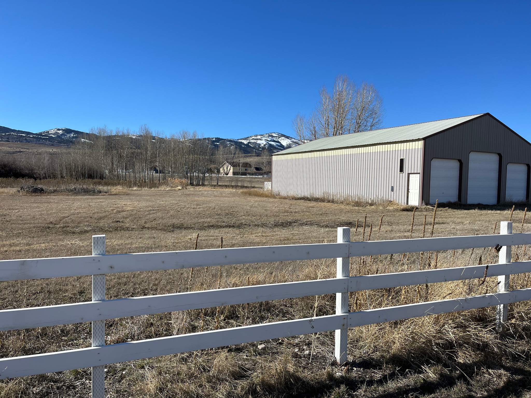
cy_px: 199
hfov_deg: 67.3
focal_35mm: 26
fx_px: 399
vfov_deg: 53.1
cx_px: 266
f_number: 1.6
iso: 50
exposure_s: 1/4310
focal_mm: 5.1
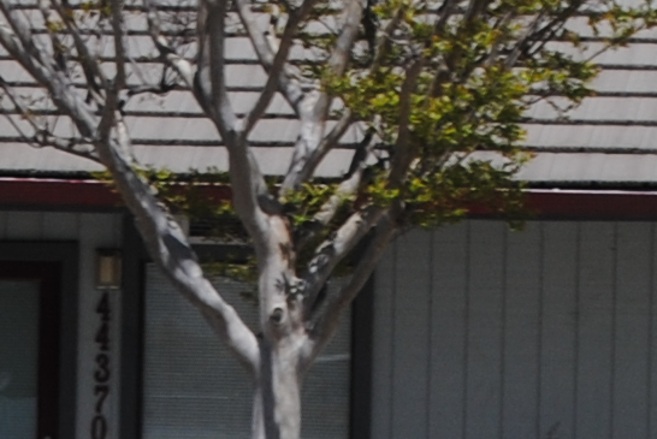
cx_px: 277
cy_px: 1220
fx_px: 10694
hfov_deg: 3.5
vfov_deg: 2.3
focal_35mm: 586
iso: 100
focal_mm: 55
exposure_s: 1/320
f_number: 9
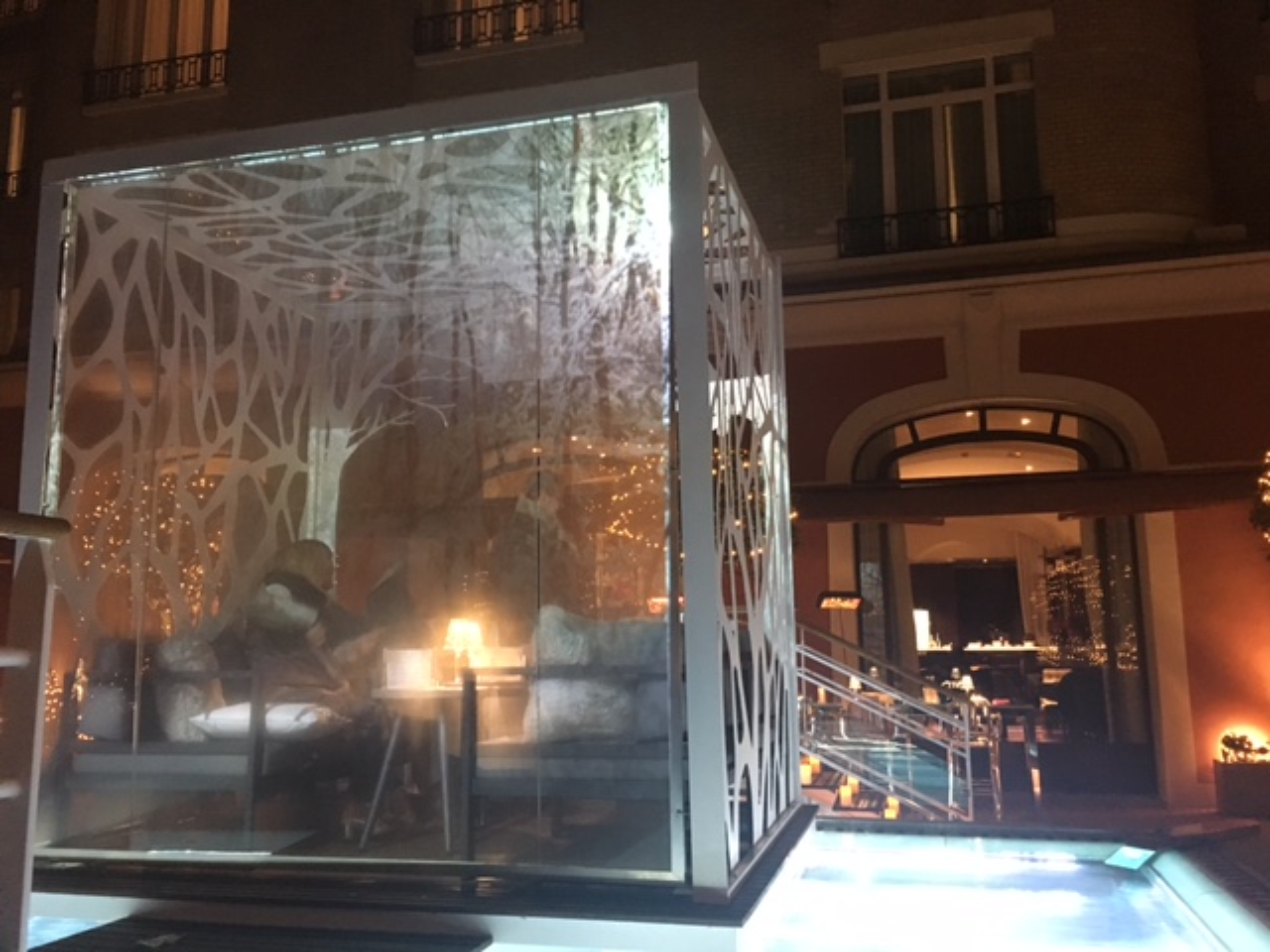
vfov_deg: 48.2
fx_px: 1064
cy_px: 476
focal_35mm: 29
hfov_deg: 61.7
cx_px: 635
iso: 250
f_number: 2.2
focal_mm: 4.15
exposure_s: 1/17
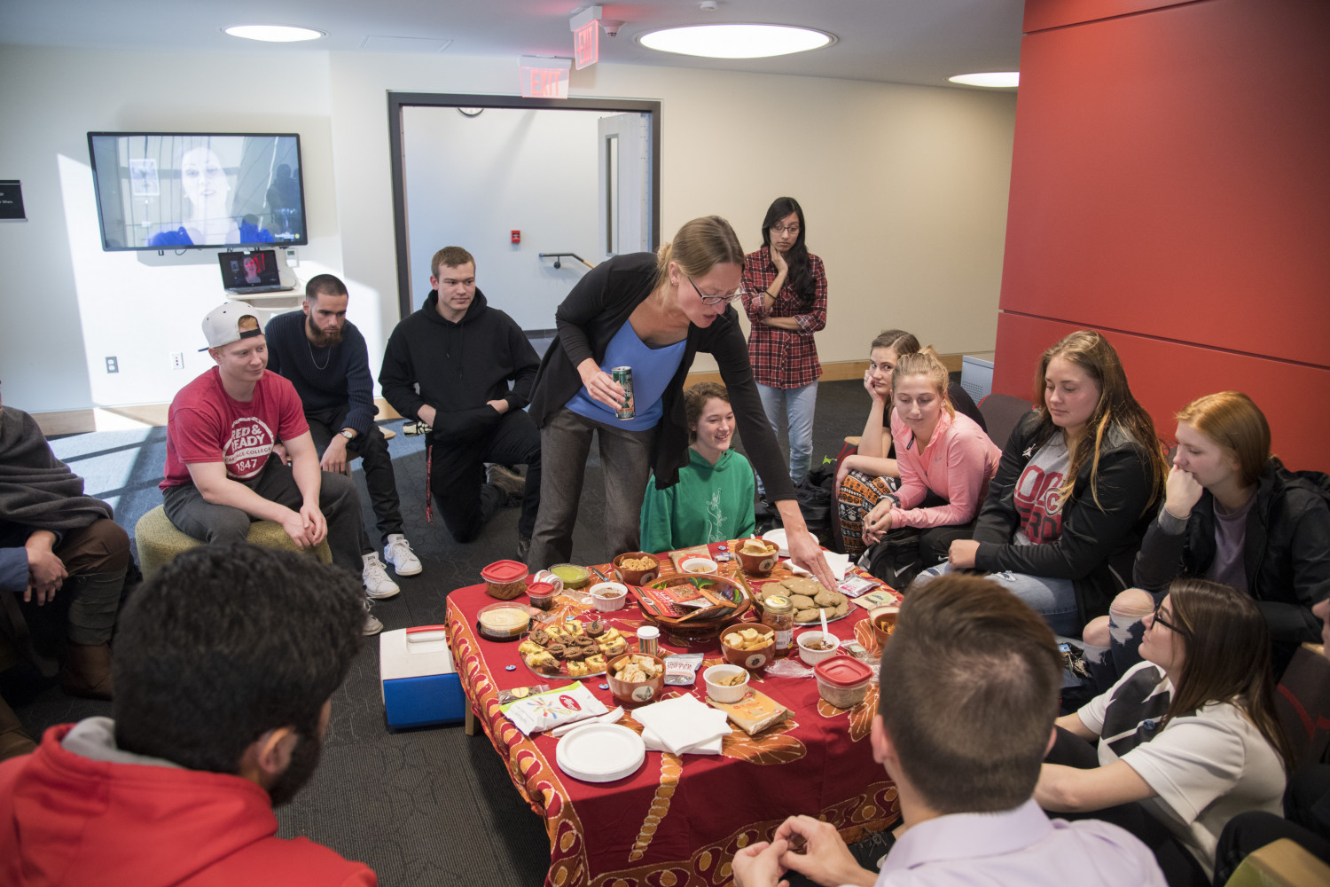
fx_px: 887
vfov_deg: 53.1
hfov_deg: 73.7
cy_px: 444
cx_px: 665
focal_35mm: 24
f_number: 4
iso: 1250
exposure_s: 1/125
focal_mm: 24
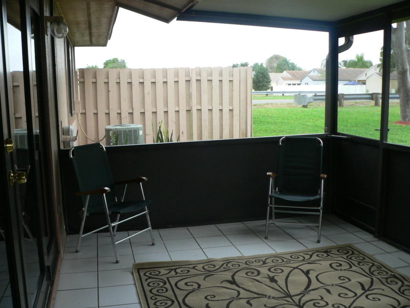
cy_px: 154
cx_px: 205
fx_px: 426
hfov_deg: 51.4
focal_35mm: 36
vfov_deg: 39.7
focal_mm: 6
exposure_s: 1/40
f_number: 3.3
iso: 100
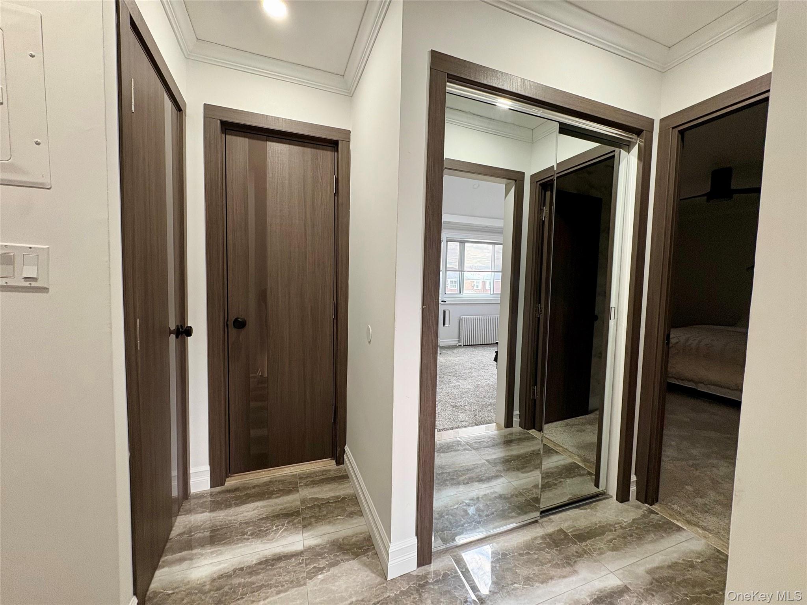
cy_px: 302
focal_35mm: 14
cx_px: 404
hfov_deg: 102.1
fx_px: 326
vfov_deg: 85.7
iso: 200
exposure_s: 1/60
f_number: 2.2
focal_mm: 2.22
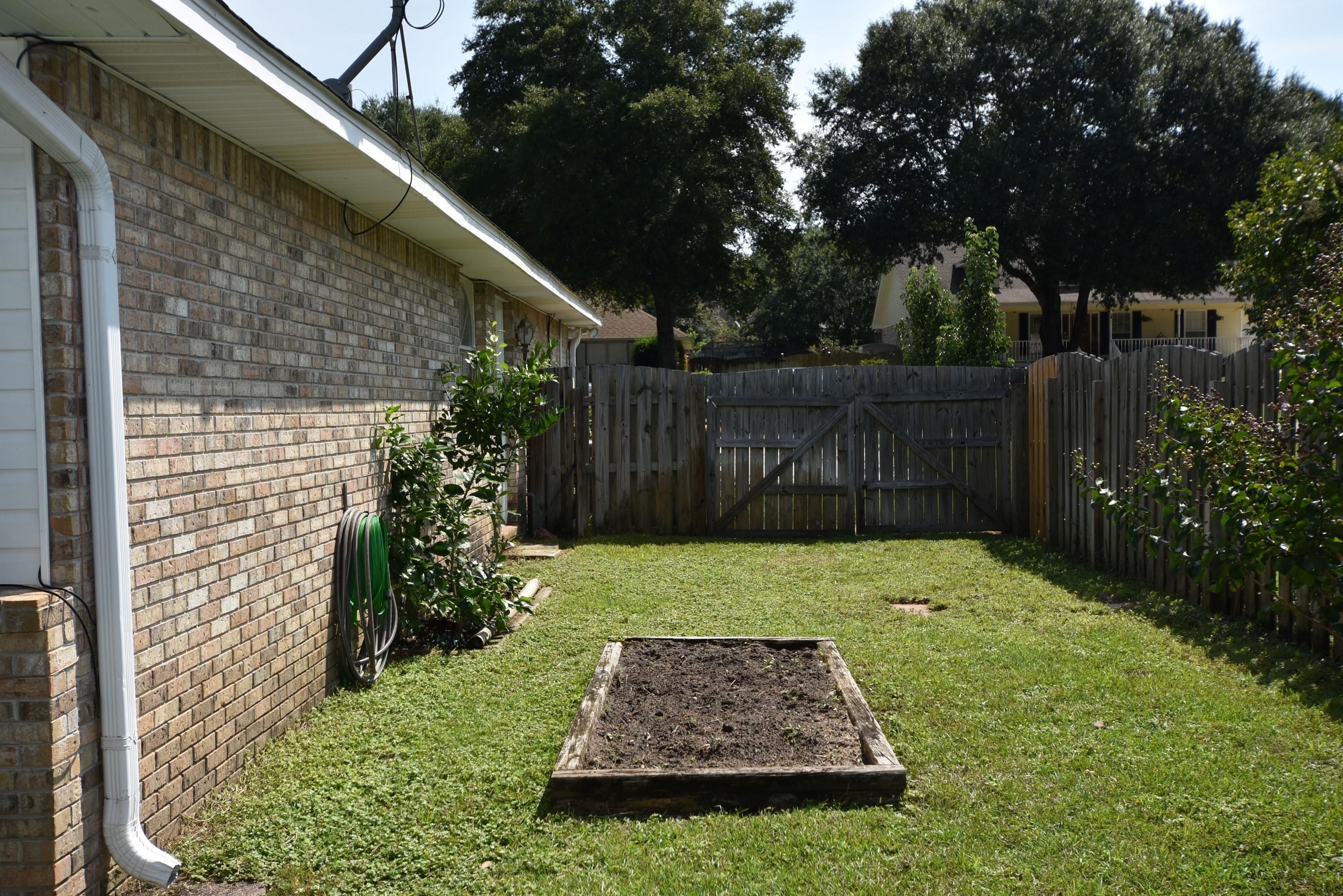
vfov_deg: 36.9
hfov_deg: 53.1
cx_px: 672
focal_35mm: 36
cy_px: 448
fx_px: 1343
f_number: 8
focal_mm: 24
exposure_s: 1/250
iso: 100
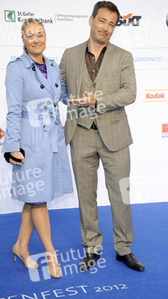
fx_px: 530
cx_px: 89
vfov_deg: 31.4
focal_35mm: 67
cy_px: 148
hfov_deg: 18.0
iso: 640
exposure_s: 1/200
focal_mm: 62
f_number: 5.6
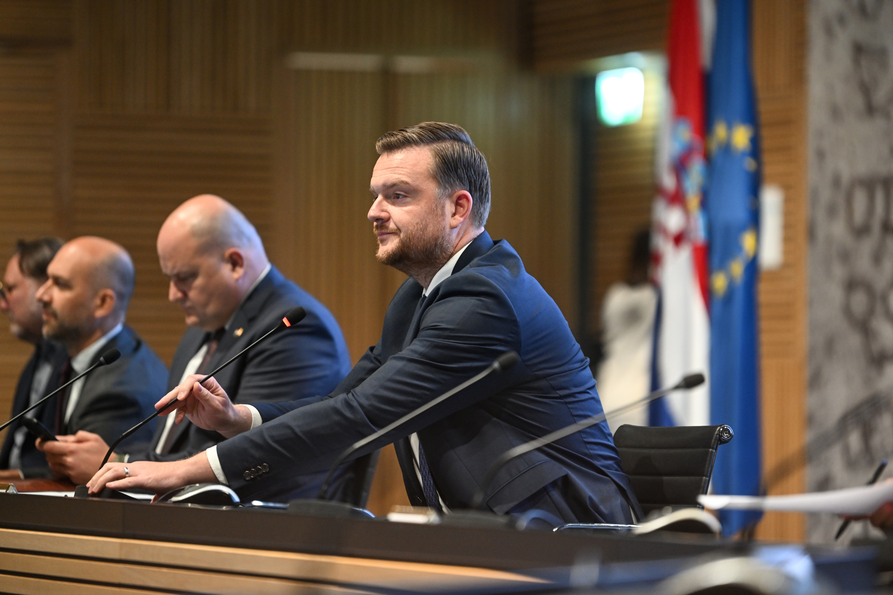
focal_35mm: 200
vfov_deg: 6.9
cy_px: 298
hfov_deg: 10.3
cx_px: 446
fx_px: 4961
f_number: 2.8
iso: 2000
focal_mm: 200
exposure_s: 1/160
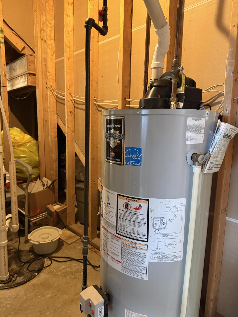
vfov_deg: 71.6
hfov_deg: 56.8
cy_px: 158
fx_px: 220
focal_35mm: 24
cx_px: 119
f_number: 1.78
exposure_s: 1/40
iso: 800
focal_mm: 6.76
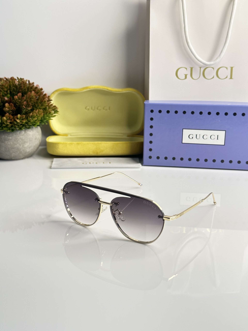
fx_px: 459
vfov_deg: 39.7
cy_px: 166
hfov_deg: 30.3
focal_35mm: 48
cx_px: 124
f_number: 1.78
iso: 160
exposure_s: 1/100
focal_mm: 6.86
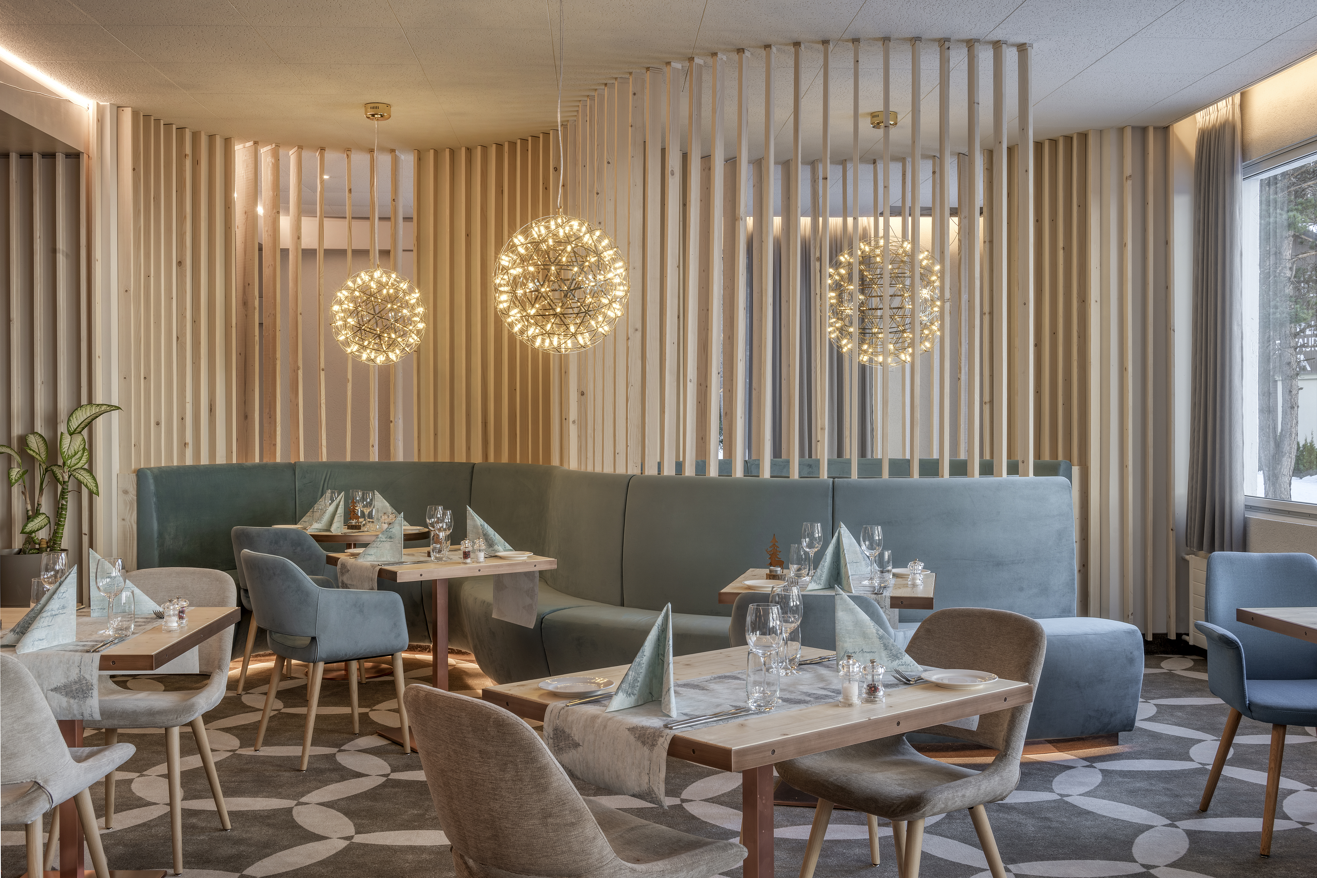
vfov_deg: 35.0
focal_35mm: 38
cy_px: 439
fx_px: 1390
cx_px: 658
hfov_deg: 50.7
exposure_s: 1/1.67
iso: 100
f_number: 16
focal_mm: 38
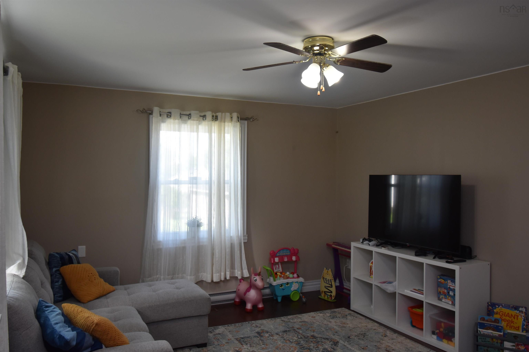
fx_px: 441
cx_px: 264
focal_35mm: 30
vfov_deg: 43.6
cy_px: 176
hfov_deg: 61.9
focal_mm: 20
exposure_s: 1/60
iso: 400
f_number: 5.6
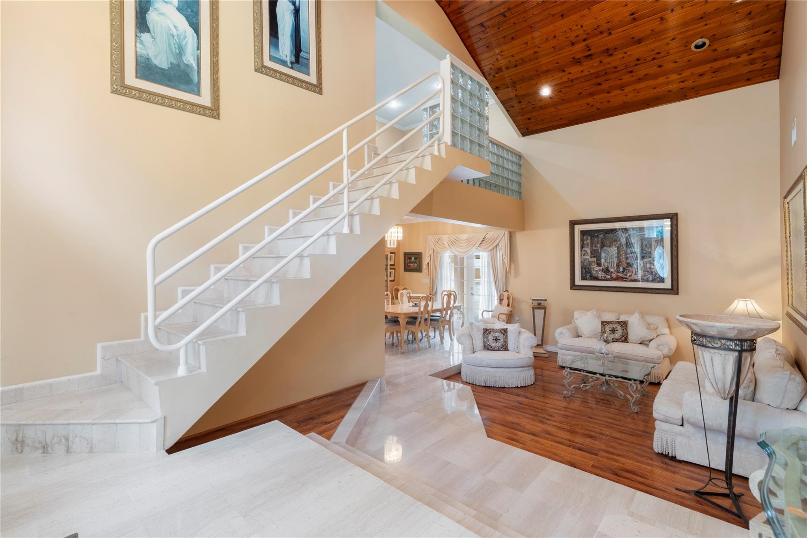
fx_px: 359
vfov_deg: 73.7
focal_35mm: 16
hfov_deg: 96.7
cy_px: 269
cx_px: 404
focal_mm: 16
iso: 800
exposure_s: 1/3
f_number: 9
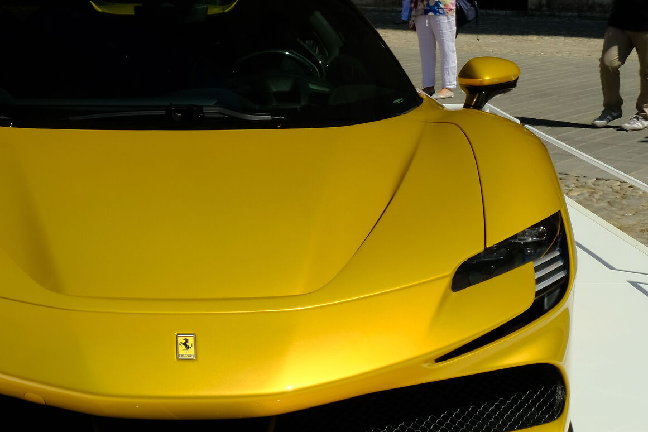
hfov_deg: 31.8
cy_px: 148
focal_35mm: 62
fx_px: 1116
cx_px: 161
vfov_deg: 21.8
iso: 160
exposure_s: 1/40
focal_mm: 20.2
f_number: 20
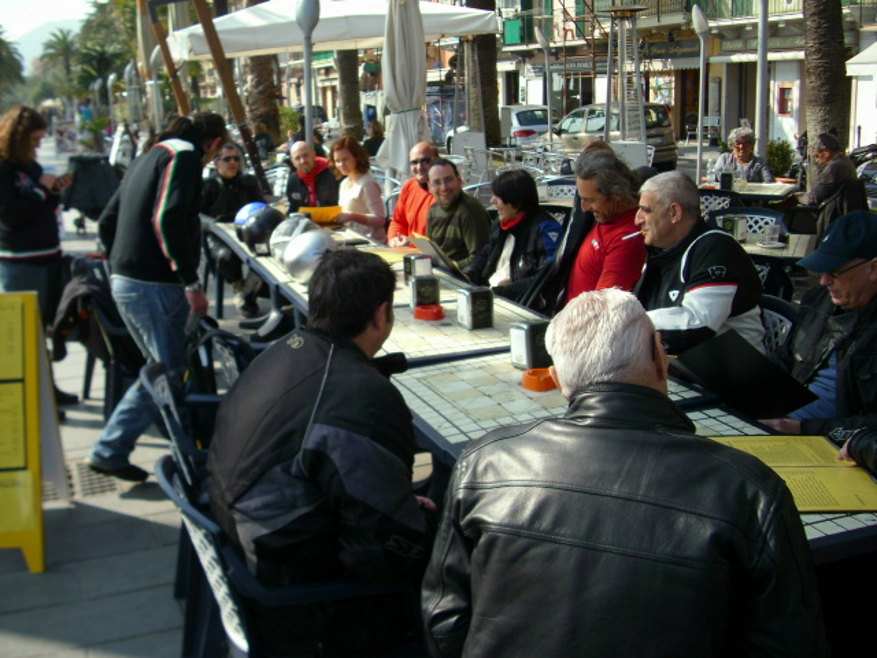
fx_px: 937
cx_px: 438
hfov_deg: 50.1
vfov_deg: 38.7
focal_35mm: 37
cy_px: 329
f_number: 2.8
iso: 50
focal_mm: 6.2
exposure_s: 1/738
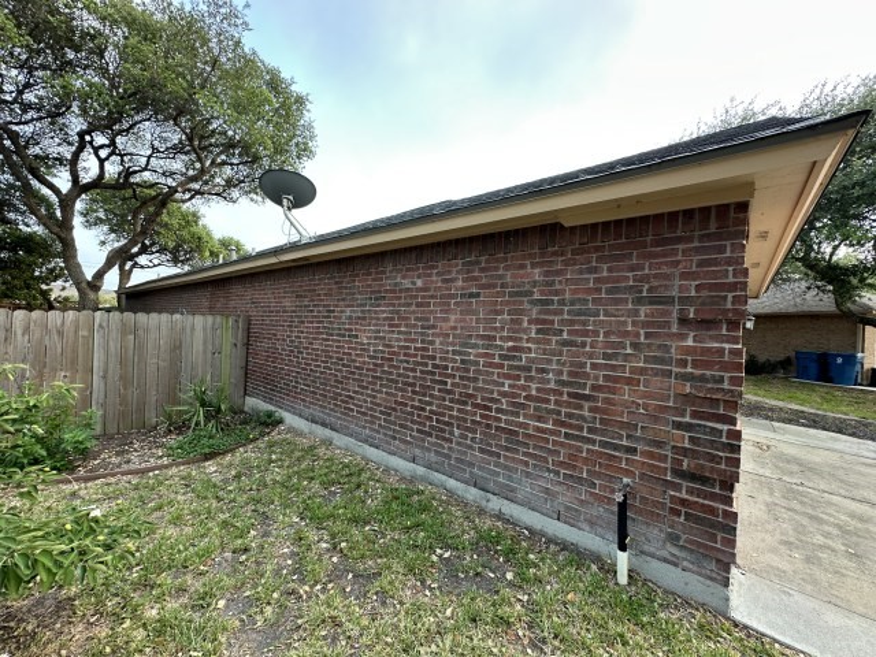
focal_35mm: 14
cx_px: 438
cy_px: 328
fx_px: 354
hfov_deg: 102.1
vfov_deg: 85.7
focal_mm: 2.22
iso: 50
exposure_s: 1/99
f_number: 2.2
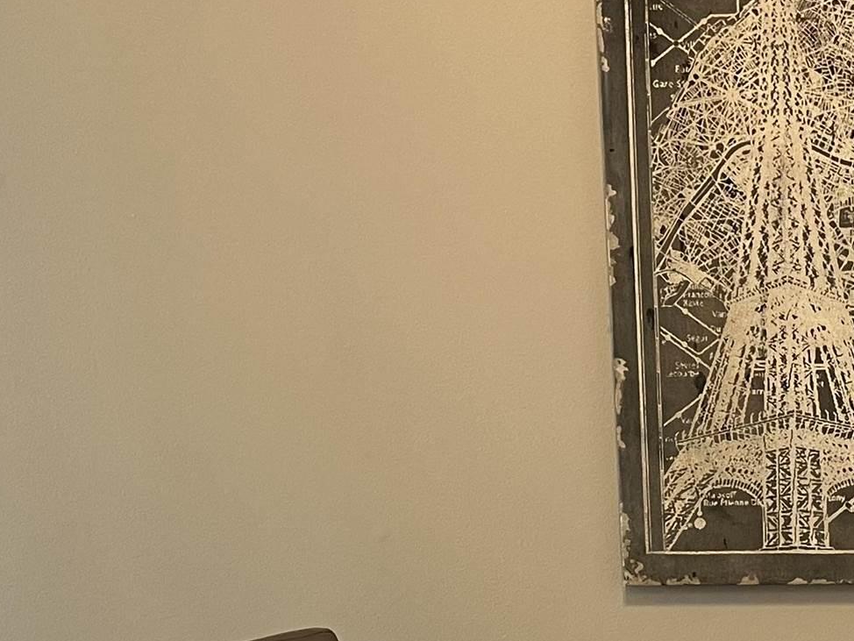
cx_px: 807
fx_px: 2023
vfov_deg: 16.7
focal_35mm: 82
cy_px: 907
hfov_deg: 23.1
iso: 125
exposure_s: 1/60
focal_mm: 5.7
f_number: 1.5
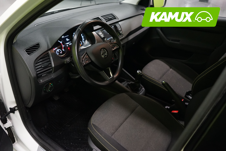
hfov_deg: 65.5
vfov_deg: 46.4
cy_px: 76
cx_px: 113
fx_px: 176
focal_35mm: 28
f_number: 4
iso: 4000
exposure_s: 1/50
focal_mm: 28
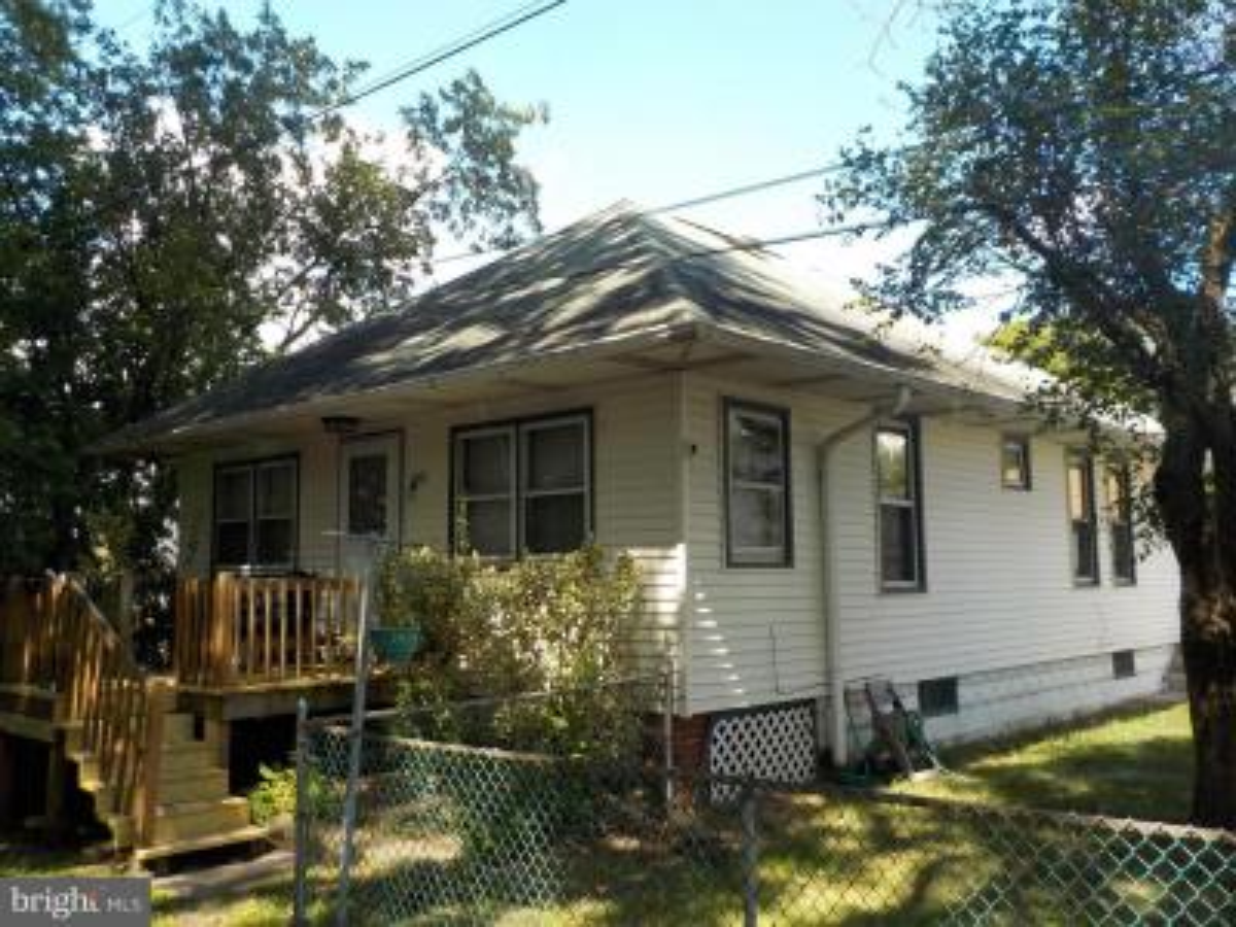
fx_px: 1071
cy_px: 464
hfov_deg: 60.0
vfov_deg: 46.8
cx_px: 618
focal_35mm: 30
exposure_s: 1/320
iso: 125
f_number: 3.3
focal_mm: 4.1
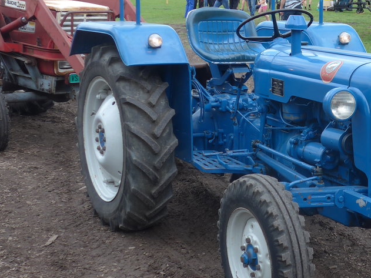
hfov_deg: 24.1
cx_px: 352
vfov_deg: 18.9
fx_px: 836
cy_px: 120
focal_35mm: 78
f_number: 2.8
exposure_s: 1/320
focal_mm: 8.4
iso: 80
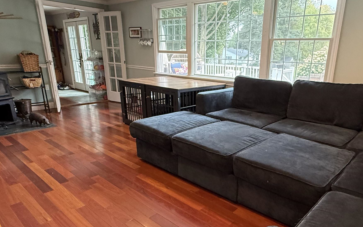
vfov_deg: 47.3
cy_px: 139
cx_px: 222
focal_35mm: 26
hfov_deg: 69.5
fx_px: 257
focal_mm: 2.22
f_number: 2.2
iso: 500
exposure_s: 1/120
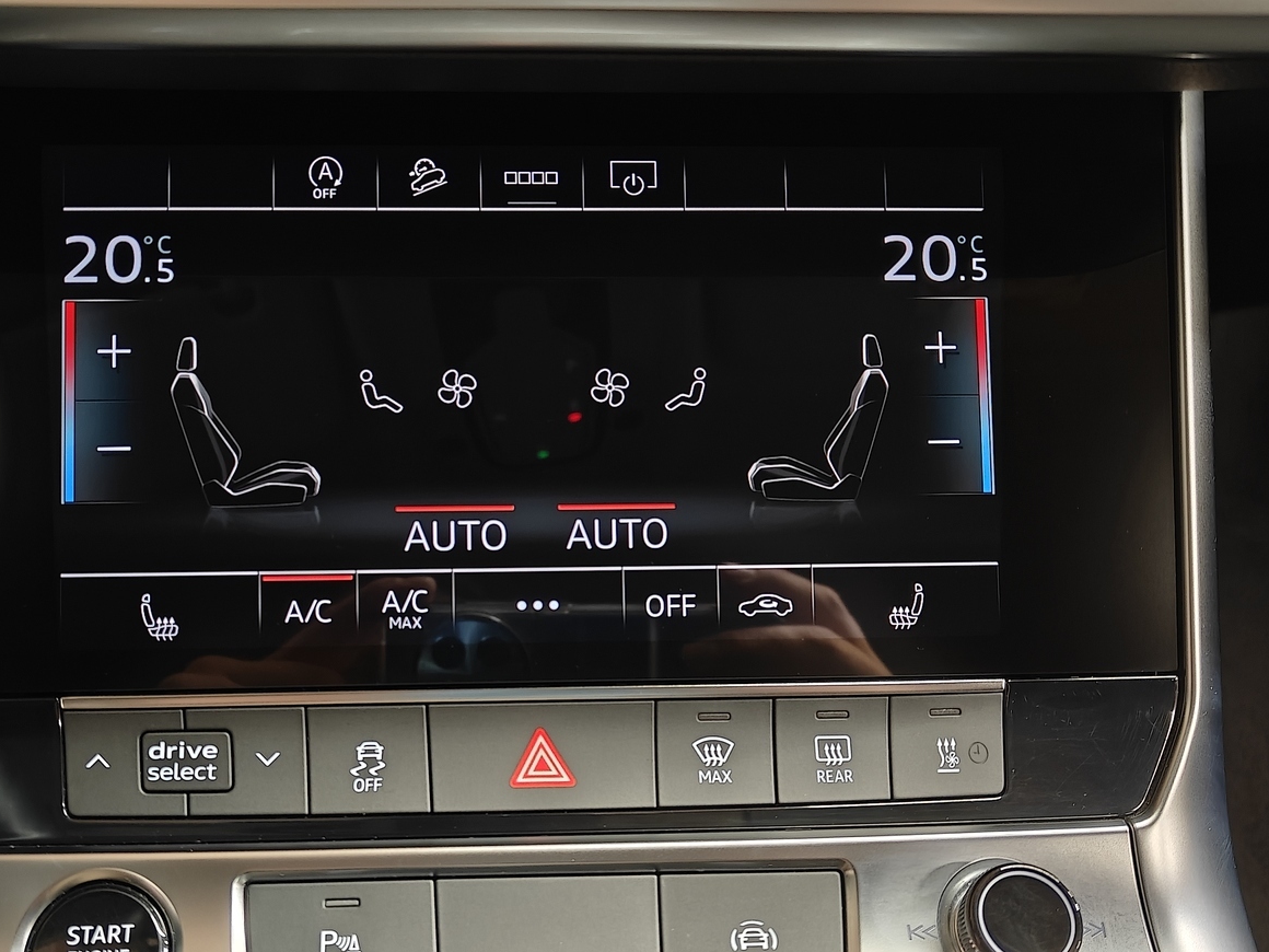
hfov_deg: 51.1
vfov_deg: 39.5
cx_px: 515
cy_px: 569
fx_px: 1320
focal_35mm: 36
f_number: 1.8
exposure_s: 1/33
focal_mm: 5.59
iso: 1250
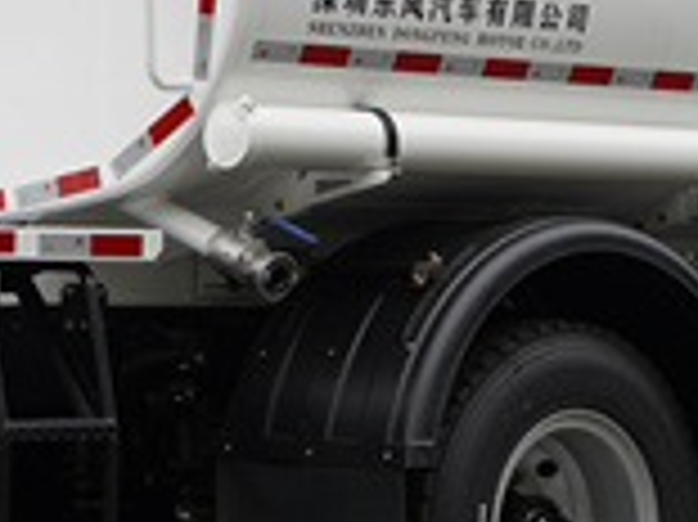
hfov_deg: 9.5
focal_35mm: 208
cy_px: -110
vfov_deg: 7.1
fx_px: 4191
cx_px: 423
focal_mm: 42
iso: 100
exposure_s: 1/640
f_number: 3.2
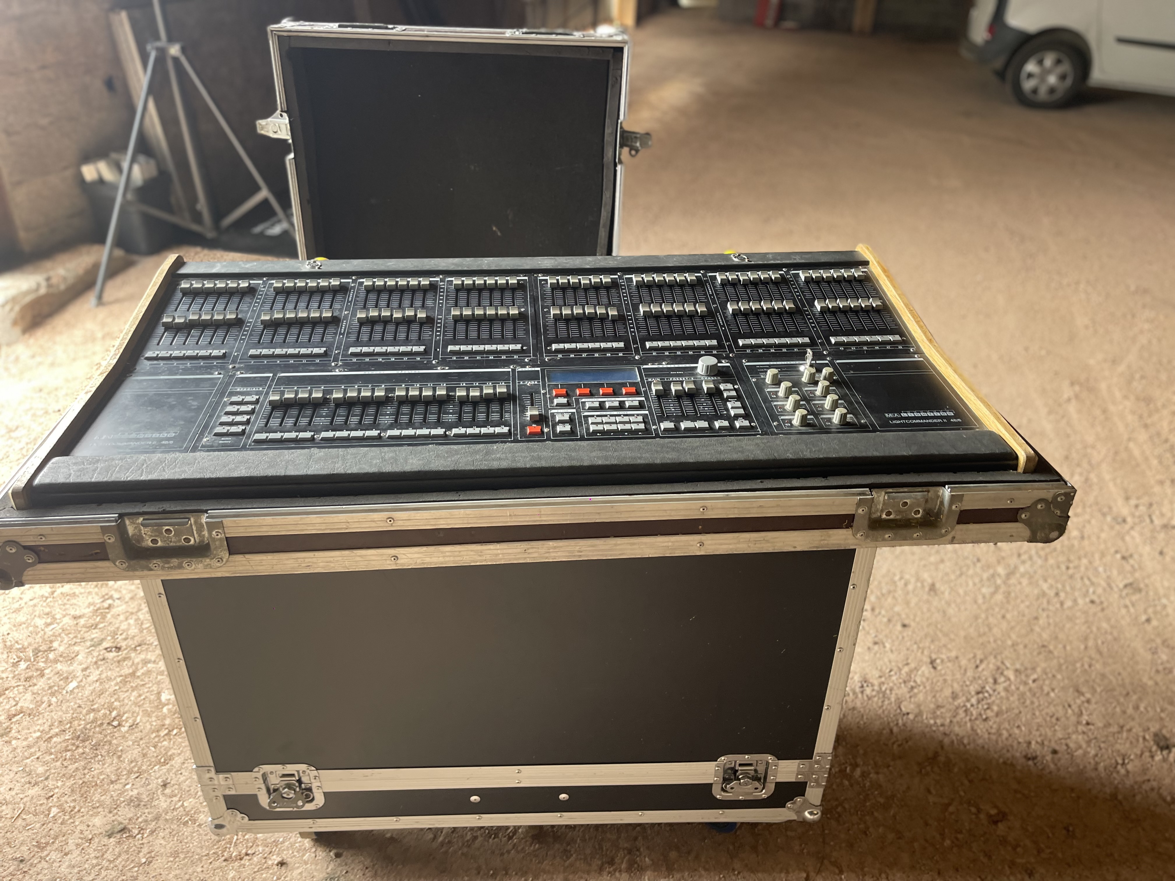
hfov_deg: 67.3
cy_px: 440
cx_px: 588
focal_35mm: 26
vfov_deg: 53.1
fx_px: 883
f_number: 1.6
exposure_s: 1/78
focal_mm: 5.1
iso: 125
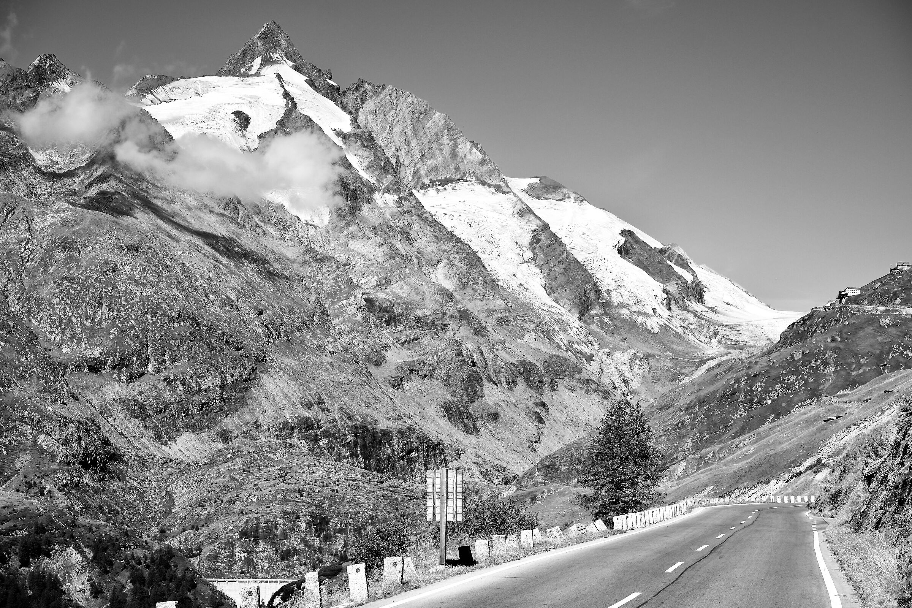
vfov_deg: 16.5
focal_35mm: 83
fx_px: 2103
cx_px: 456
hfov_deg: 24.5
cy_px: 304
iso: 160
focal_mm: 55
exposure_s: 1/600
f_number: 6.4
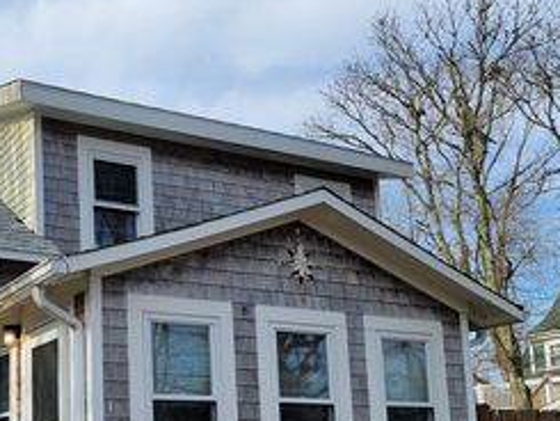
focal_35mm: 49
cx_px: 87
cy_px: 370
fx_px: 793
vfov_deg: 28.7
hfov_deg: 37.1
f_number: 1.8
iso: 16
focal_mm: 6.7
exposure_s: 1/616
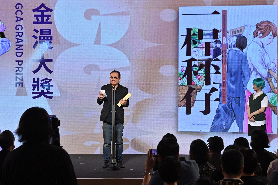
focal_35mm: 114
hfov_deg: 18.0
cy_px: 92
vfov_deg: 12.0
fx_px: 880
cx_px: 139
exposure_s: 1/80
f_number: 10
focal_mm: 95
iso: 1600
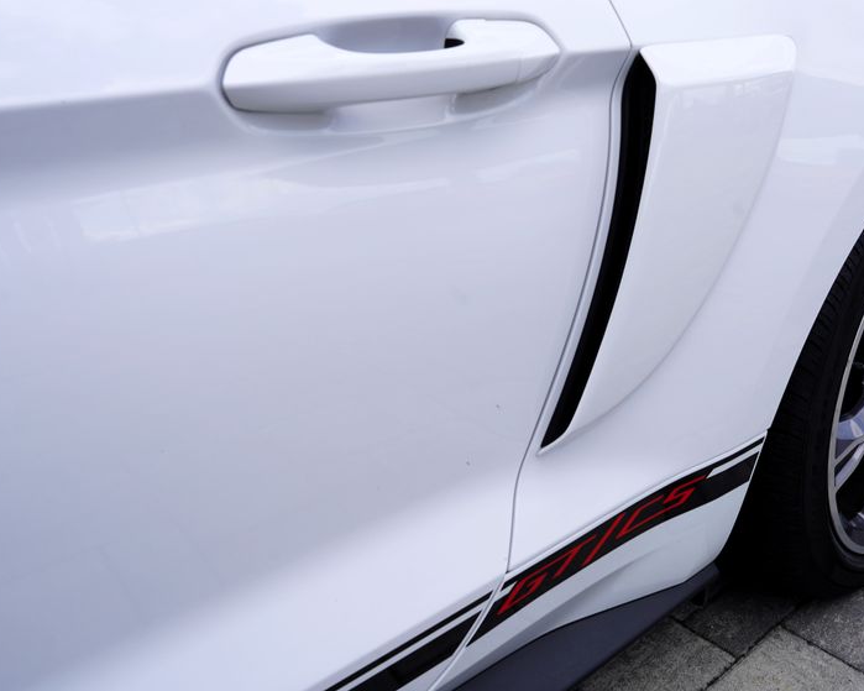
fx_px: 844
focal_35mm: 33
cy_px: 282
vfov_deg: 44.3
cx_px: 555
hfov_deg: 53.5
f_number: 9
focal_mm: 24
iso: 100
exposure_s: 1/125
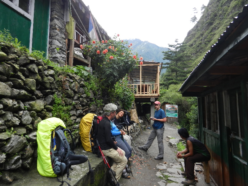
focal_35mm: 25
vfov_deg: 54.9
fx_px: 179
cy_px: 93
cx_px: 124
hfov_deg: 69.4
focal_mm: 4.5
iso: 160
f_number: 3.5
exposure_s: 1/125
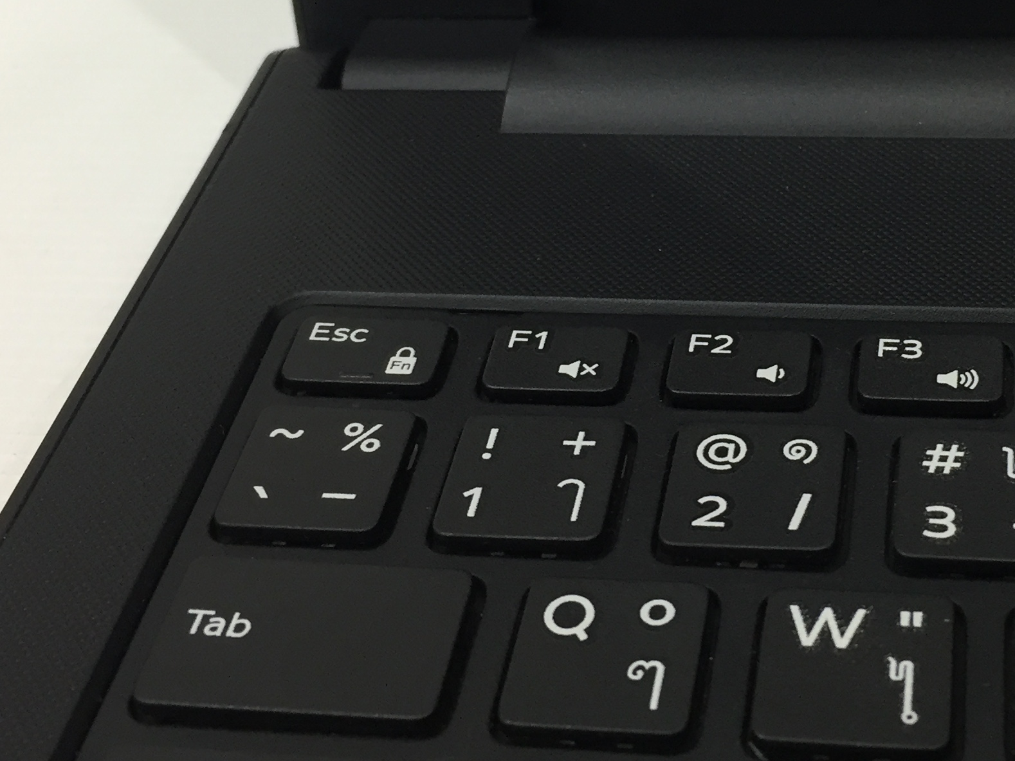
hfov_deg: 31.9
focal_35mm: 60
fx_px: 1759
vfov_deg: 24.2
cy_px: 221
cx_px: 690
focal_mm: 4.15
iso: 100
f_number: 2.2
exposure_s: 1/33
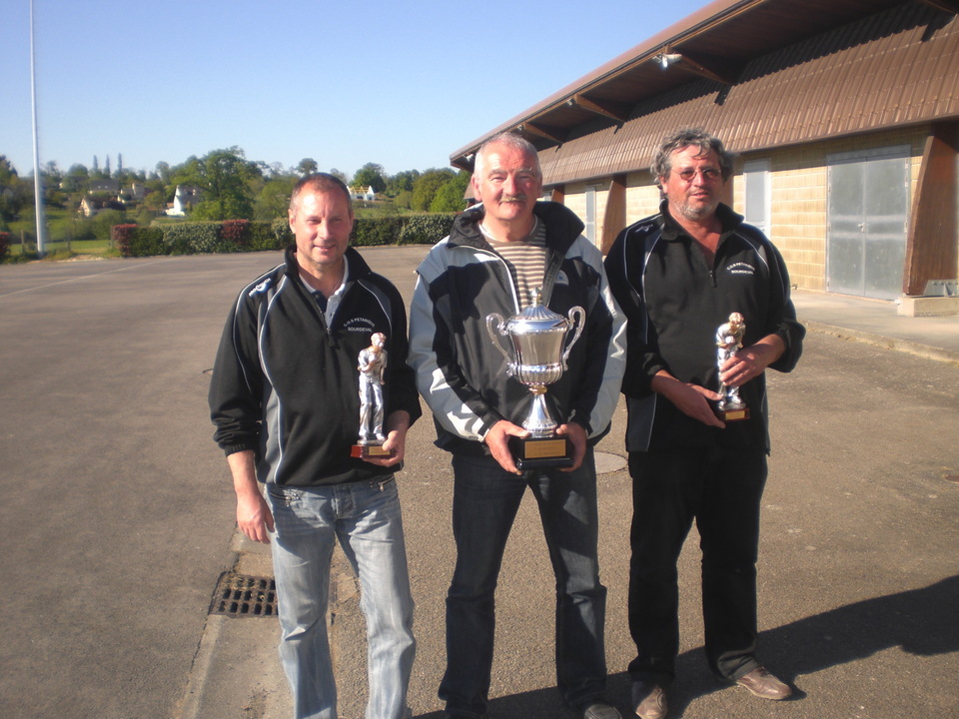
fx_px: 1053
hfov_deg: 49.0
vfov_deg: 37.7
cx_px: 480
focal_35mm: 38
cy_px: 360
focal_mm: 6.3
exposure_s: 1/400
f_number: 3.1
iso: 50
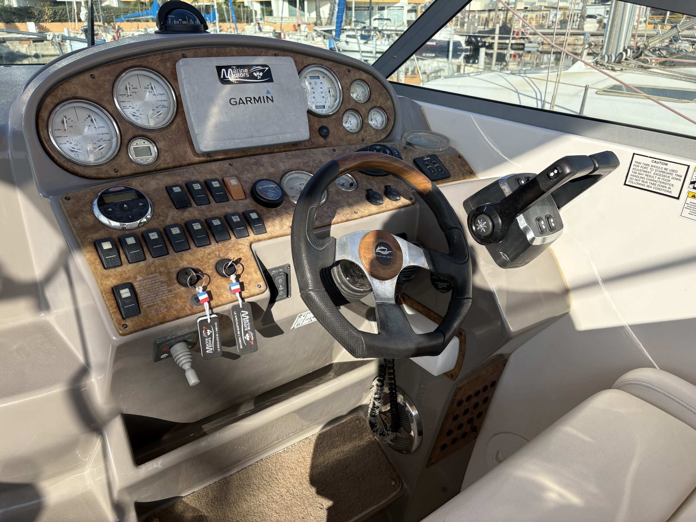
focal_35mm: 26
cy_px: 261
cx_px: 348
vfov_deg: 53.1
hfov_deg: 67.3
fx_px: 523
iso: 50
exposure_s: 1/2283
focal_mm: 5.96
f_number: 1.6
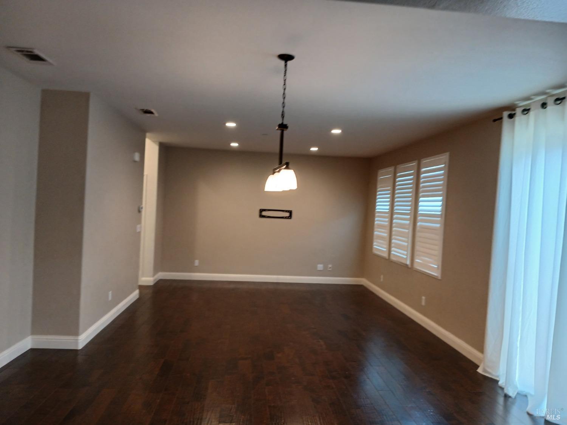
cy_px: 212
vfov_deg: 53.1
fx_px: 426
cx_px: 284
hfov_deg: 67.3
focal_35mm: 26
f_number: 1.8
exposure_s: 1/60
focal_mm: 3.98
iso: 200
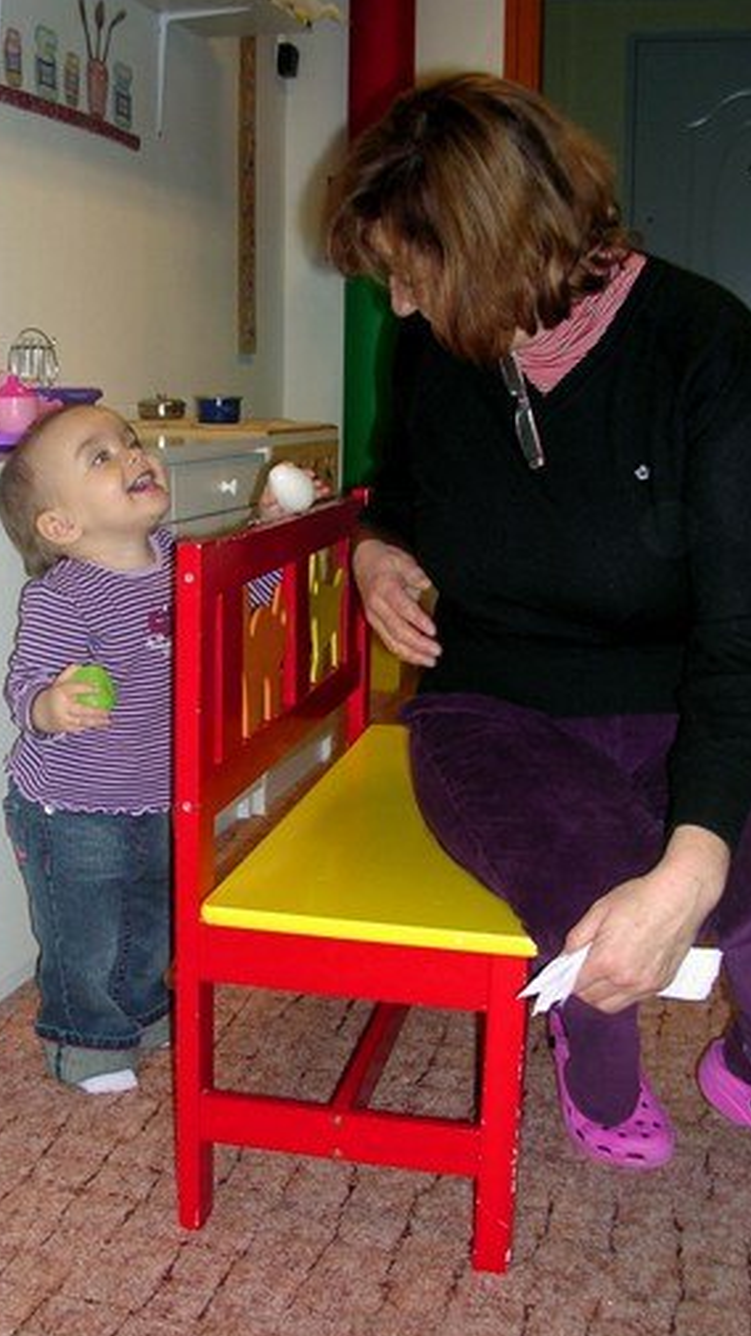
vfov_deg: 48.4
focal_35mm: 42
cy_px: 672
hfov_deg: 28.3
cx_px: 296
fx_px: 1487
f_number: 2.8
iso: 120
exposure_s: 1/60.1
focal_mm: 5.8
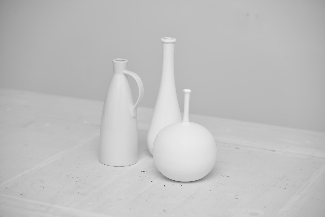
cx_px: 162
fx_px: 948
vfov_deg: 13.1
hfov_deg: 19.4
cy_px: 108
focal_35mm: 105
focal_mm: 105
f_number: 4
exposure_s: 1/60
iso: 100
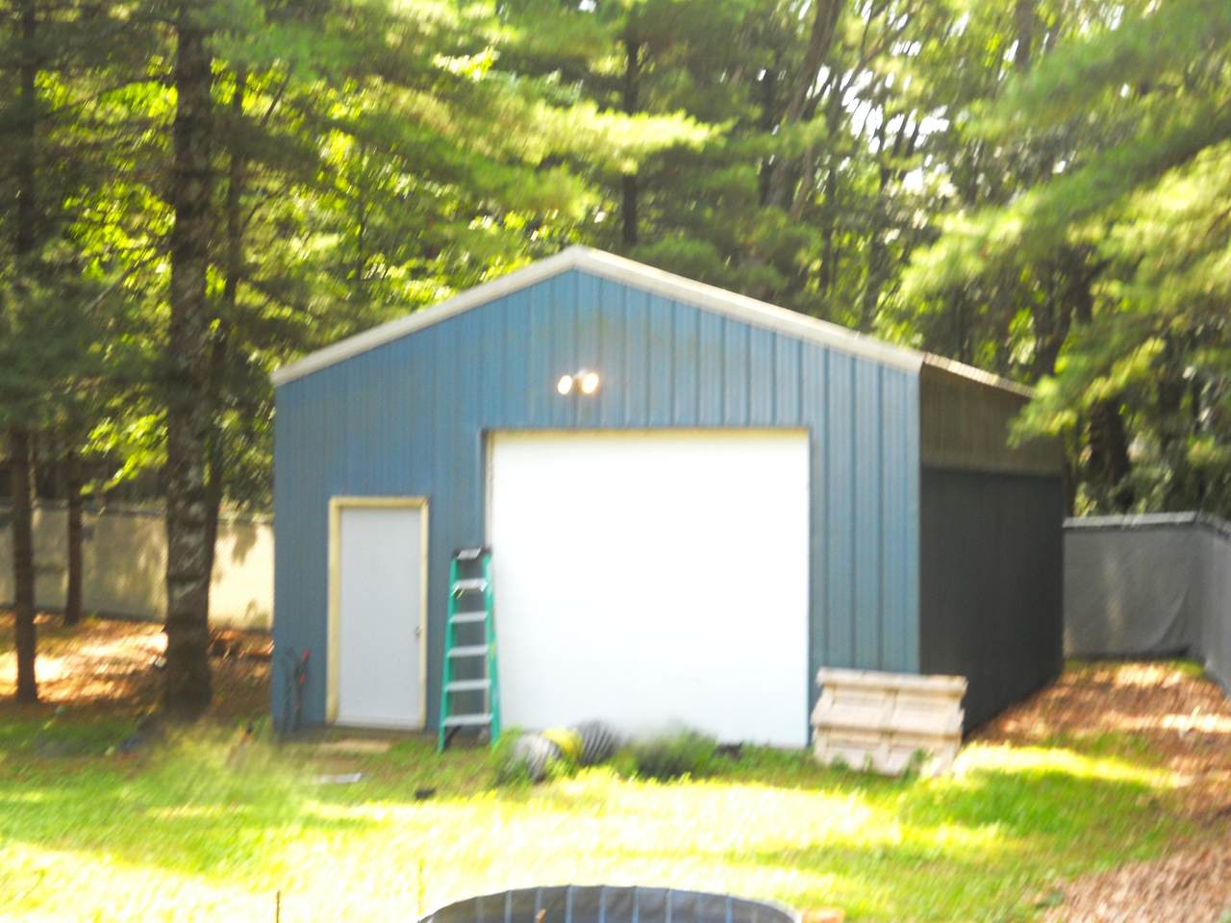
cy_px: 462
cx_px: 616
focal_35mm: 54
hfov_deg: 35.5
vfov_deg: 27.0
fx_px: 1920
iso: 80
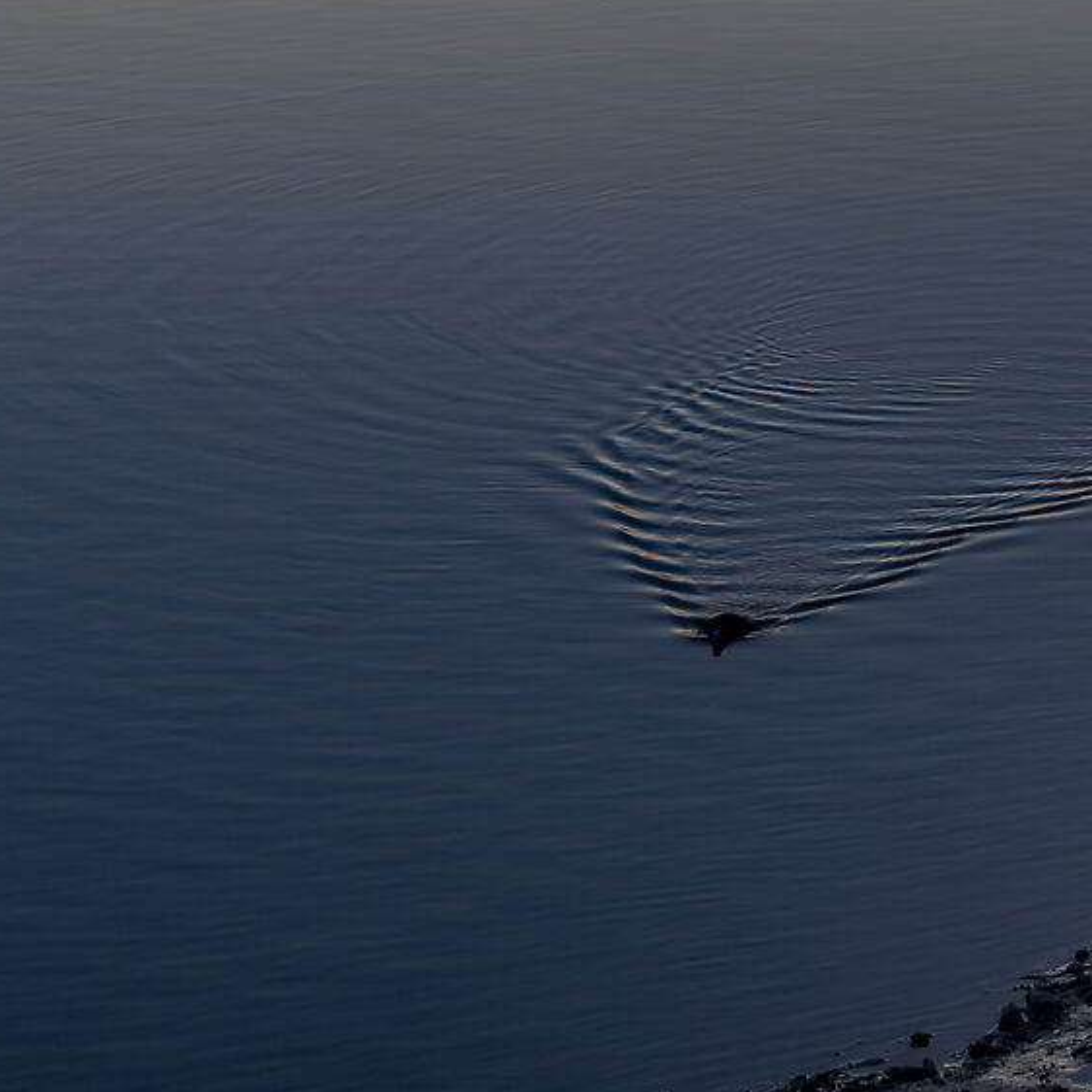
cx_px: 1809
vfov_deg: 12.2
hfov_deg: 11.9
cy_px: -427
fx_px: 4925
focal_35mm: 138
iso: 160
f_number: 4
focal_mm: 38
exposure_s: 1/25
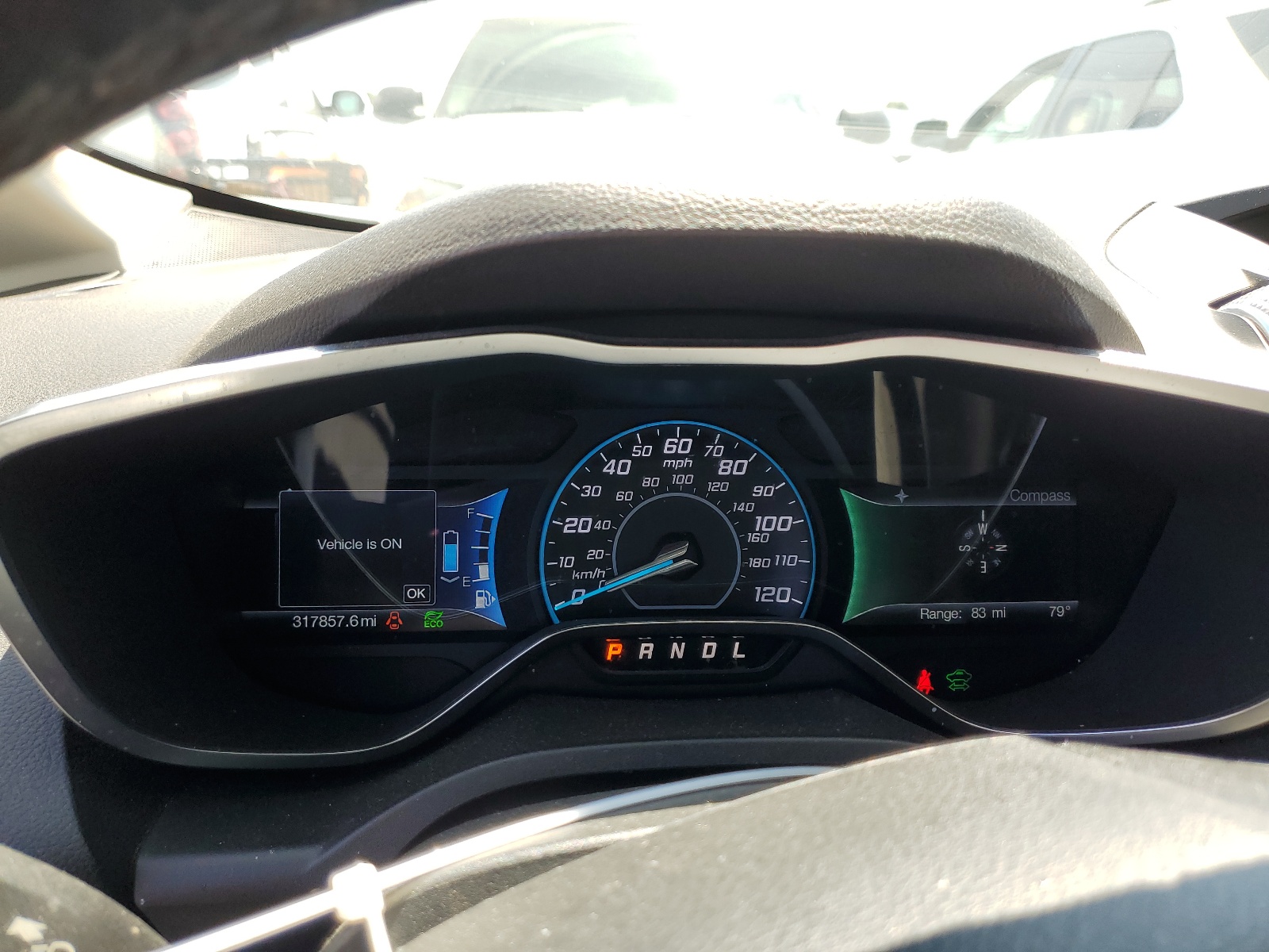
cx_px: 634
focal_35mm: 26
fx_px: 953
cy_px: 476
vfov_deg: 53.1
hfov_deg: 67.3
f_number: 1.5
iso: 50
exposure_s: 1/323
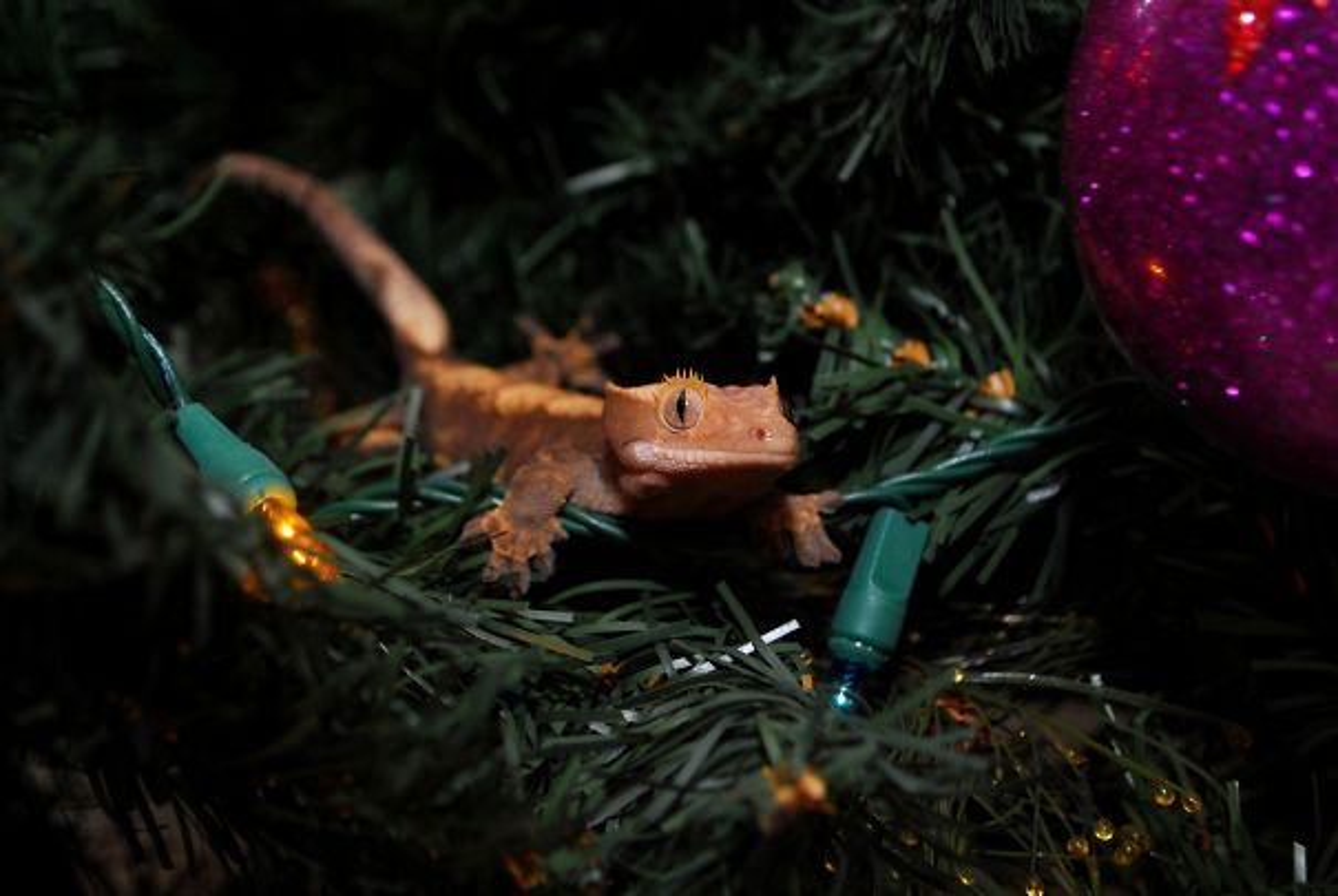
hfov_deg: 33.4
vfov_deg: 22.7
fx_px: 2233
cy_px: 448
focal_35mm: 60
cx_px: 669
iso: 200
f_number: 5.3
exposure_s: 1/30
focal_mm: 40
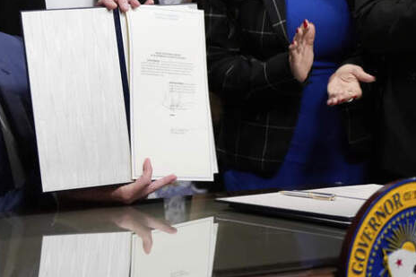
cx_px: 8
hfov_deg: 13.4
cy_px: 38
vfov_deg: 9.1
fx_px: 1744
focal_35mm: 151
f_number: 2.8
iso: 4000
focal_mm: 70
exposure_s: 1/640
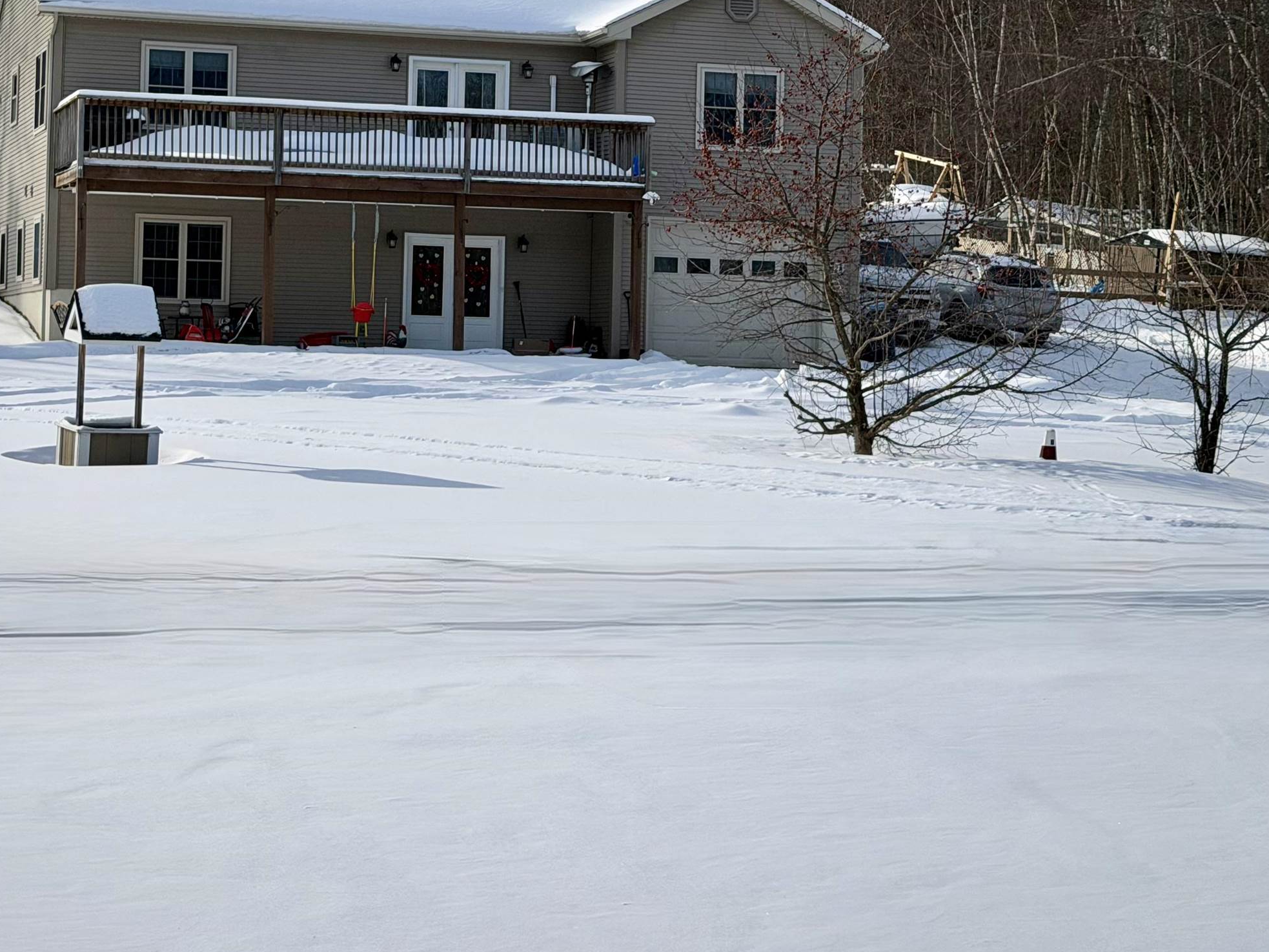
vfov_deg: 19.5
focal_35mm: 75
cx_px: 492
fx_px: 2750
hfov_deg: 25.9
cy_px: 233
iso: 64
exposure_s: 1/8772
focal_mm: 6.76
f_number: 1.78
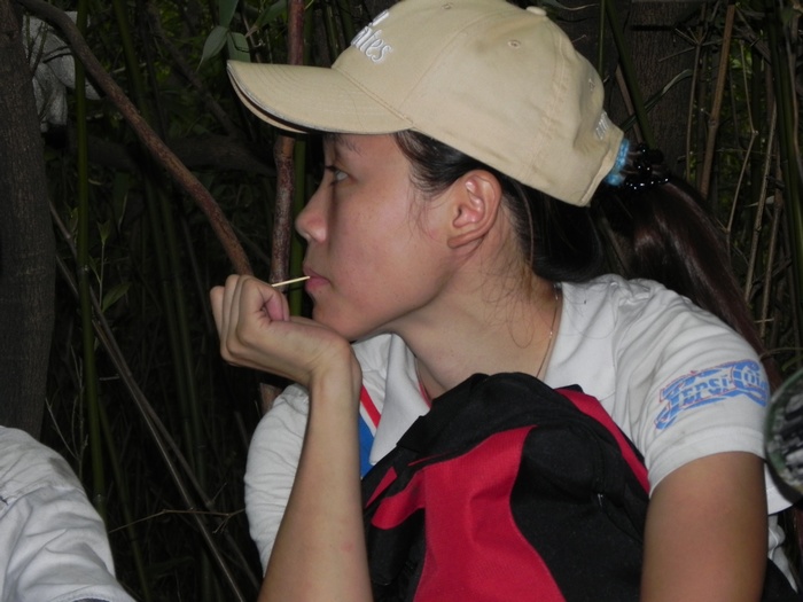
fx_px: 3340
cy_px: 301
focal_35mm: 144
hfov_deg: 13.7
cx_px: 402
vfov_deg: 10.3
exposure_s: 1/200
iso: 200
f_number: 4.5
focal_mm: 25.7
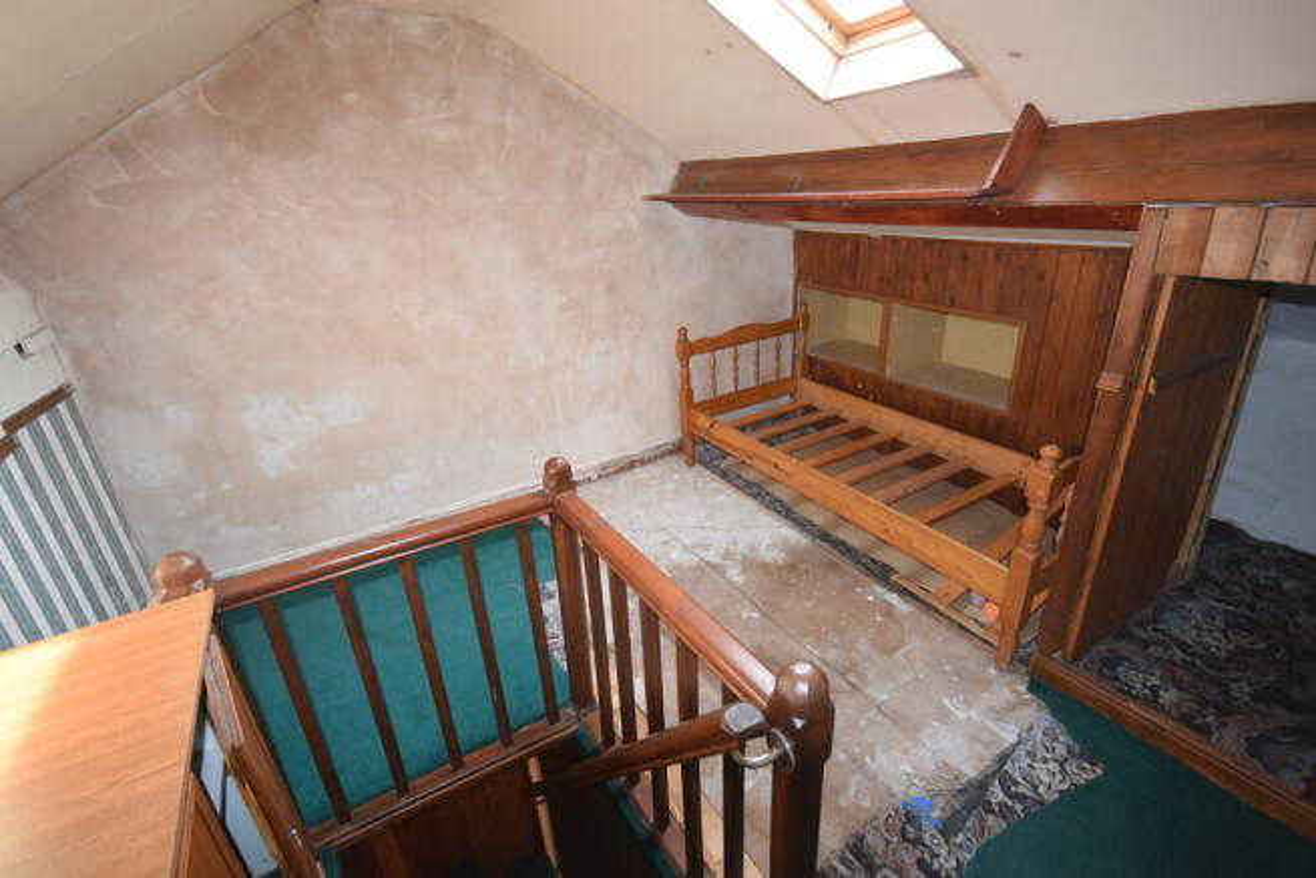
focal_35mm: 16
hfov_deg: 95.0
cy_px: 439
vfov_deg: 72.1
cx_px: 658
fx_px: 603
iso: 800
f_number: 4.5
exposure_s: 1/80
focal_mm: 11
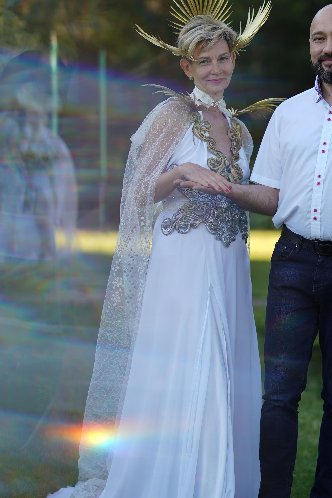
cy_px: 247
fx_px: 1660
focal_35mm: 120
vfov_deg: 17.1
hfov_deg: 11.4
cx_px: 224
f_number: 1.4
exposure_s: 1/500
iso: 50
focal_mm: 85
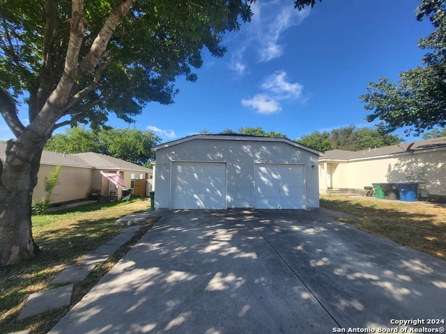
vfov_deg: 89.9
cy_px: 167
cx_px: 223
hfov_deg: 106.2
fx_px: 167
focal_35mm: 13
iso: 32
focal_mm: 1.74
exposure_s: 1/542
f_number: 2.2
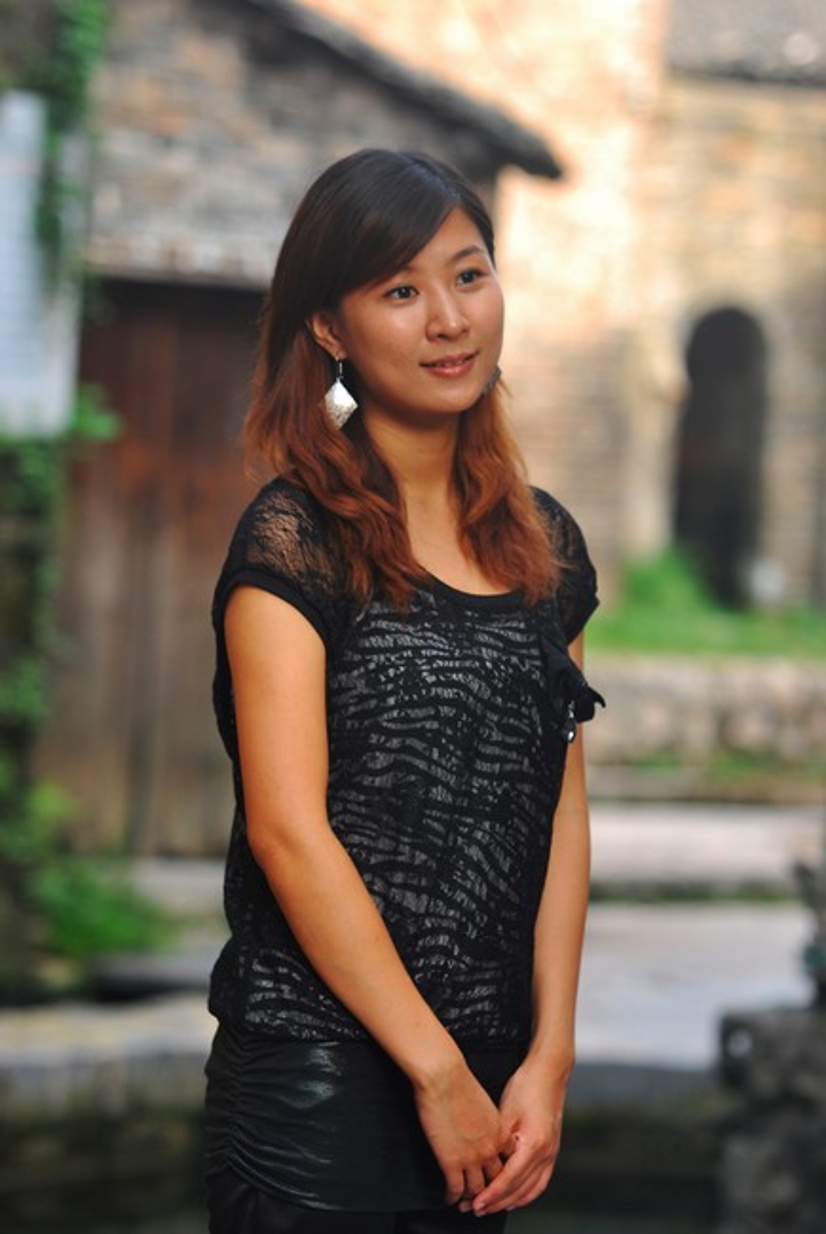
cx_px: 413
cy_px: 617
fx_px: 4737
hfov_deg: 10.0
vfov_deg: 14.8
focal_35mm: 138
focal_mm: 92
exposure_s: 1/160
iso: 200
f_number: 3.2
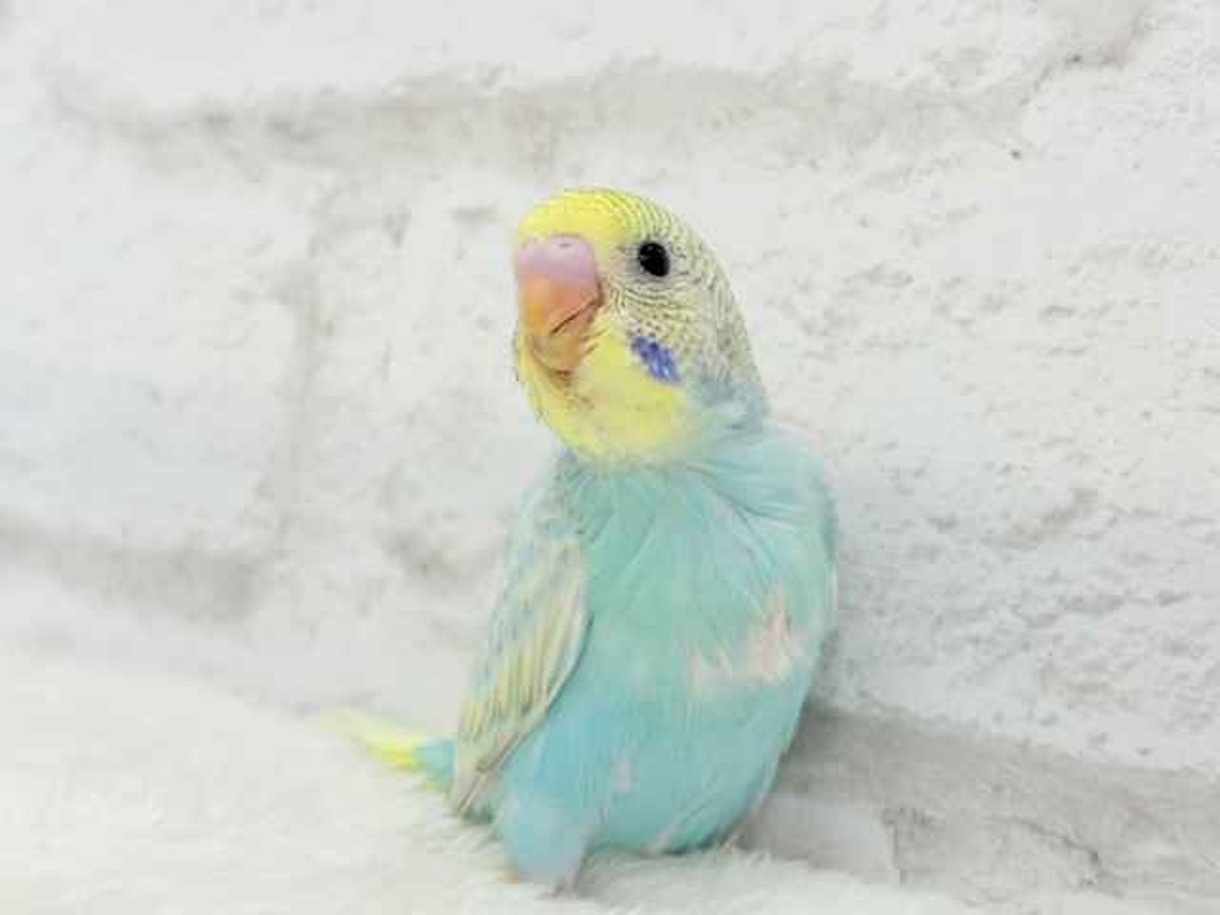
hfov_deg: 36.8
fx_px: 1833
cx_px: 610
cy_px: 458
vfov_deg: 28.0
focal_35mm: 52
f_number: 1.6
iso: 80
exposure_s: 1/100
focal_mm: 5.96
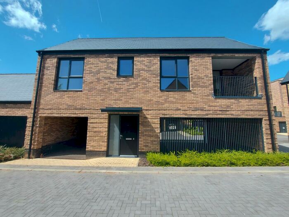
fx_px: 109
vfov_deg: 89.9
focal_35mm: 13
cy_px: 108
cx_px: 144
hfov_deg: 106.2
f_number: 2.2
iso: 50
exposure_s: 1/1463
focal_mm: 1.74
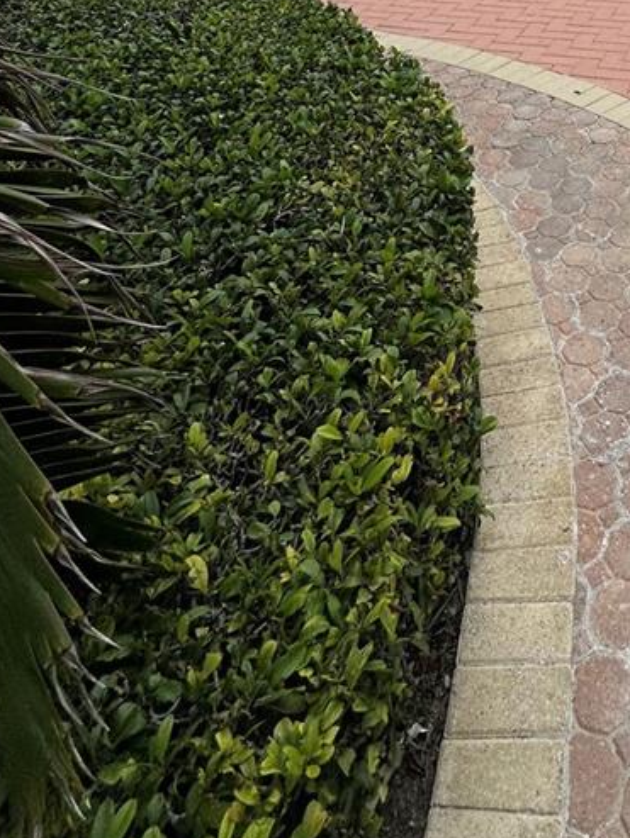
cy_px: -103
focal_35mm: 34
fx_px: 824
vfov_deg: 41.7
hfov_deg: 37.9
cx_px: 610
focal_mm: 2.22
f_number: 2.2
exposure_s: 1/2506
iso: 50
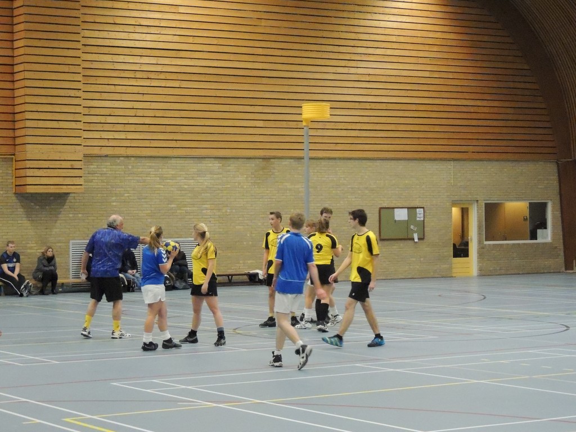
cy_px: 216
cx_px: 288
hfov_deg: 21.8
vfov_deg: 16.4
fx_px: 1498
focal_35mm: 90
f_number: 4.1
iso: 3200
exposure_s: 1/100
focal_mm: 16
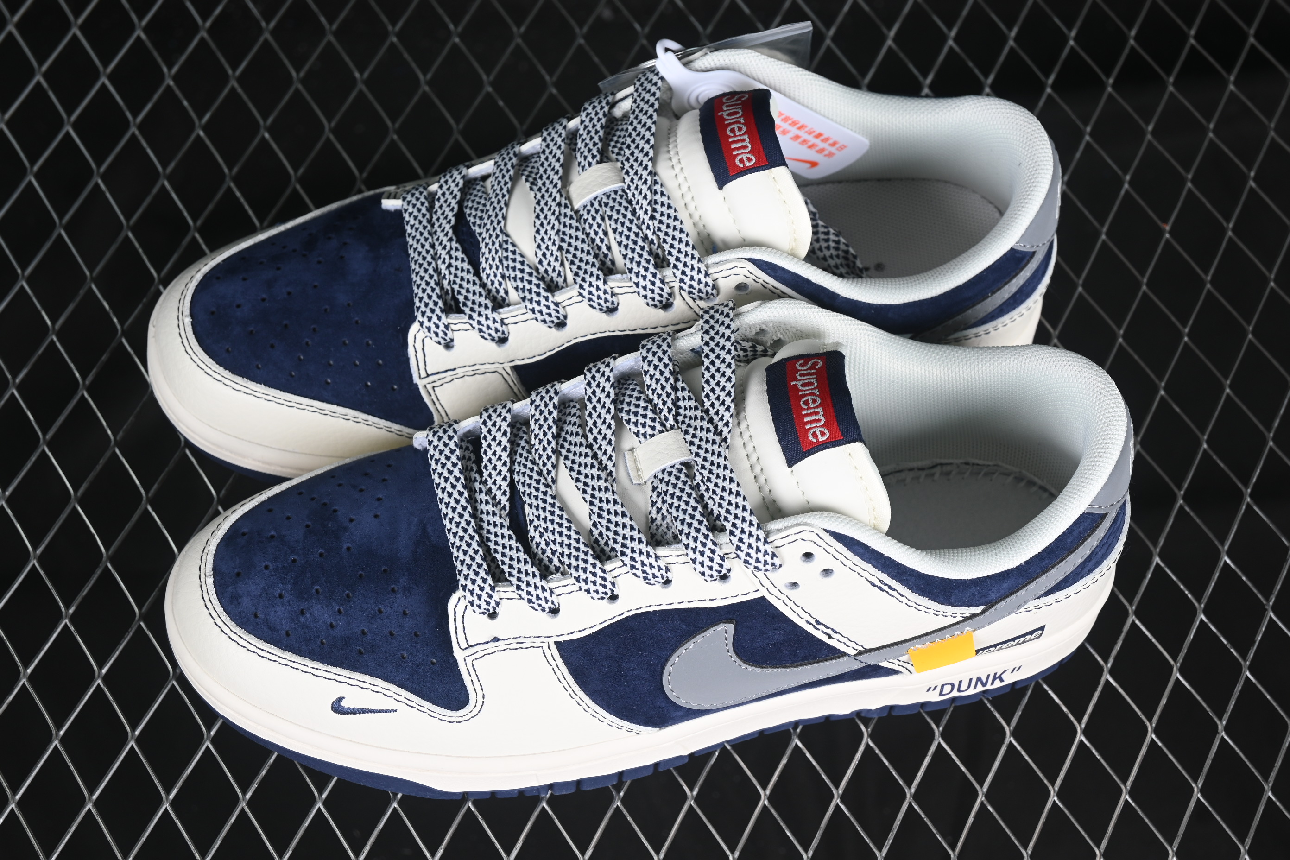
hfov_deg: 27.0
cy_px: 430
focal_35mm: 75
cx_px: 645
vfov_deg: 18.2
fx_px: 2687
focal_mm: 50
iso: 160
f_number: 7.1
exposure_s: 1/60
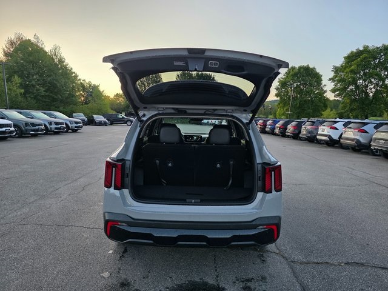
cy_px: 146
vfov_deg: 58.9
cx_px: 194
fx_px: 258
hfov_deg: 73.9
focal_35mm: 23
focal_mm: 6.3
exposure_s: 1/180
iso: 160
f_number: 1.7
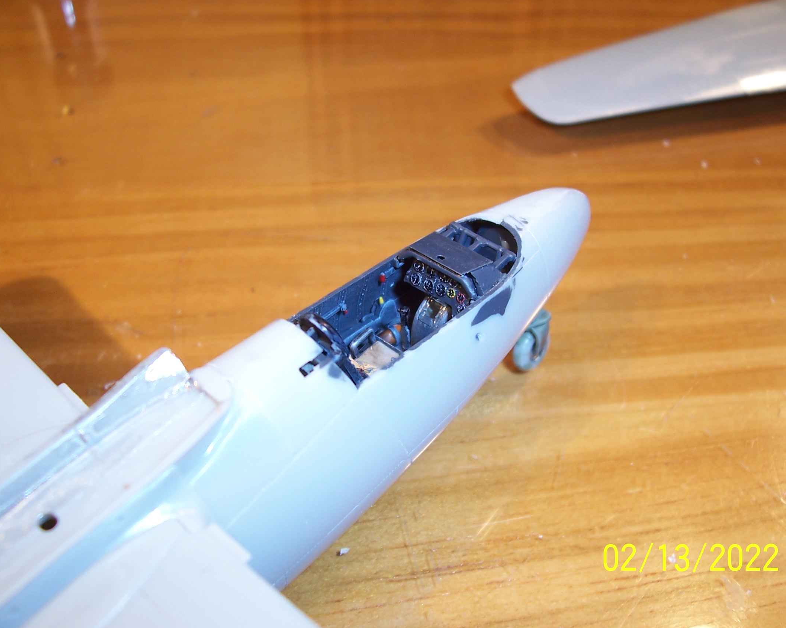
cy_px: 318
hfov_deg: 50.3
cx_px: 401
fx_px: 837
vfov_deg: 41.2
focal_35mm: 36
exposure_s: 1/60
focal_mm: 5.6
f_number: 2.7
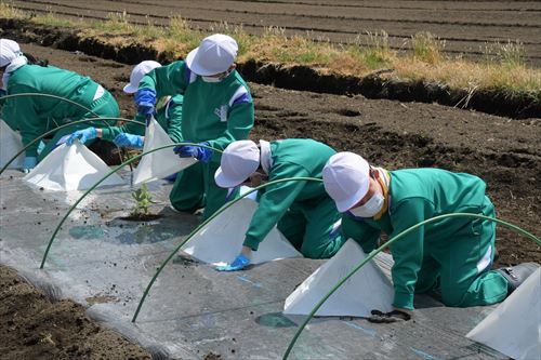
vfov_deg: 15.7
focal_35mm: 87
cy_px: 180
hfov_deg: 23.4
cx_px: 270
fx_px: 1307
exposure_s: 1/1600
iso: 2500
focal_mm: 58
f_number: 20
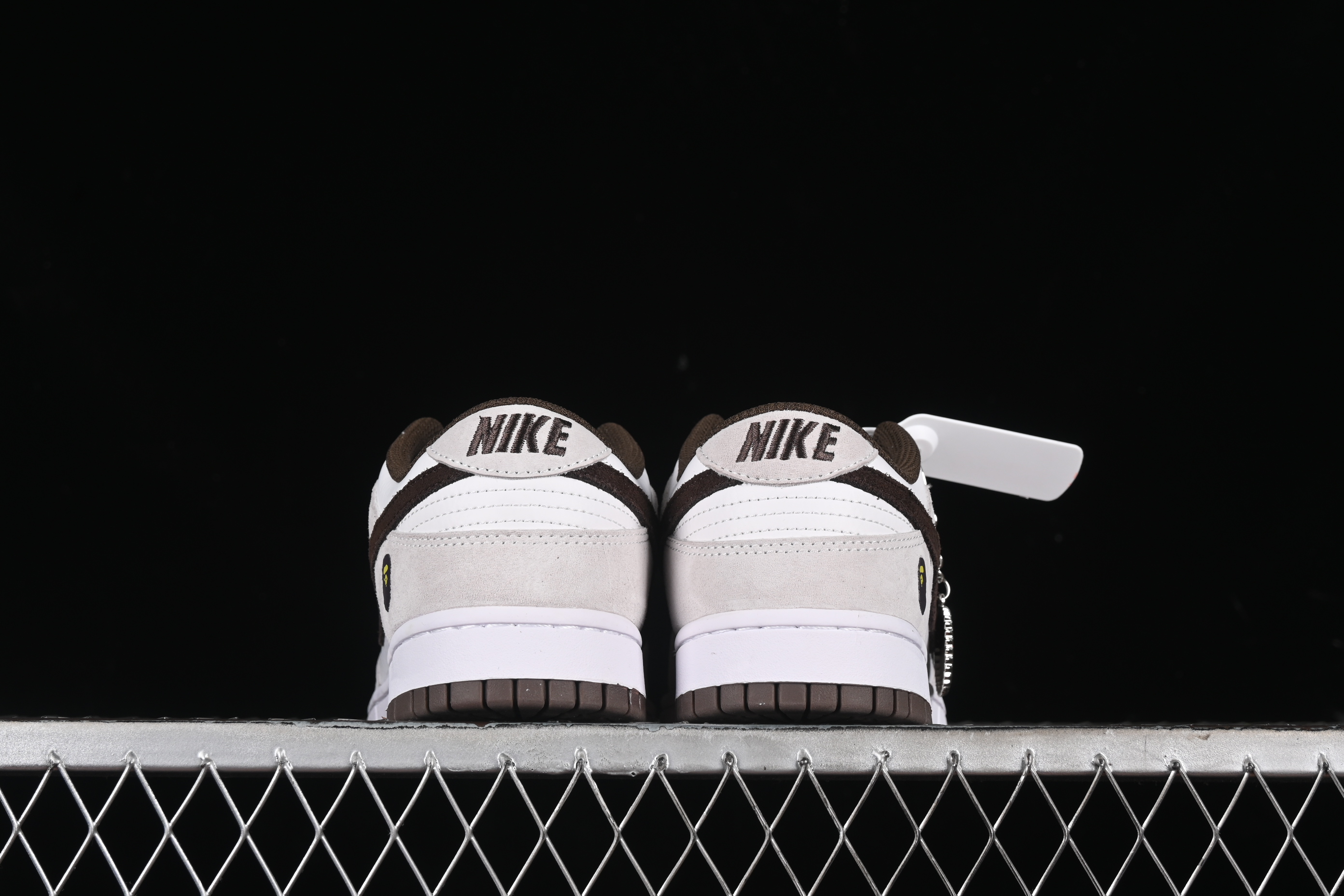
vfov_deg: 18.2
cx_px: 672
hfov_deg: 27.0
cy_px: 448
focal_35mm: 75
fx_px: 2800
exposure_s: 1/80
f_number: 8
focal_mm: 50
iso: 160
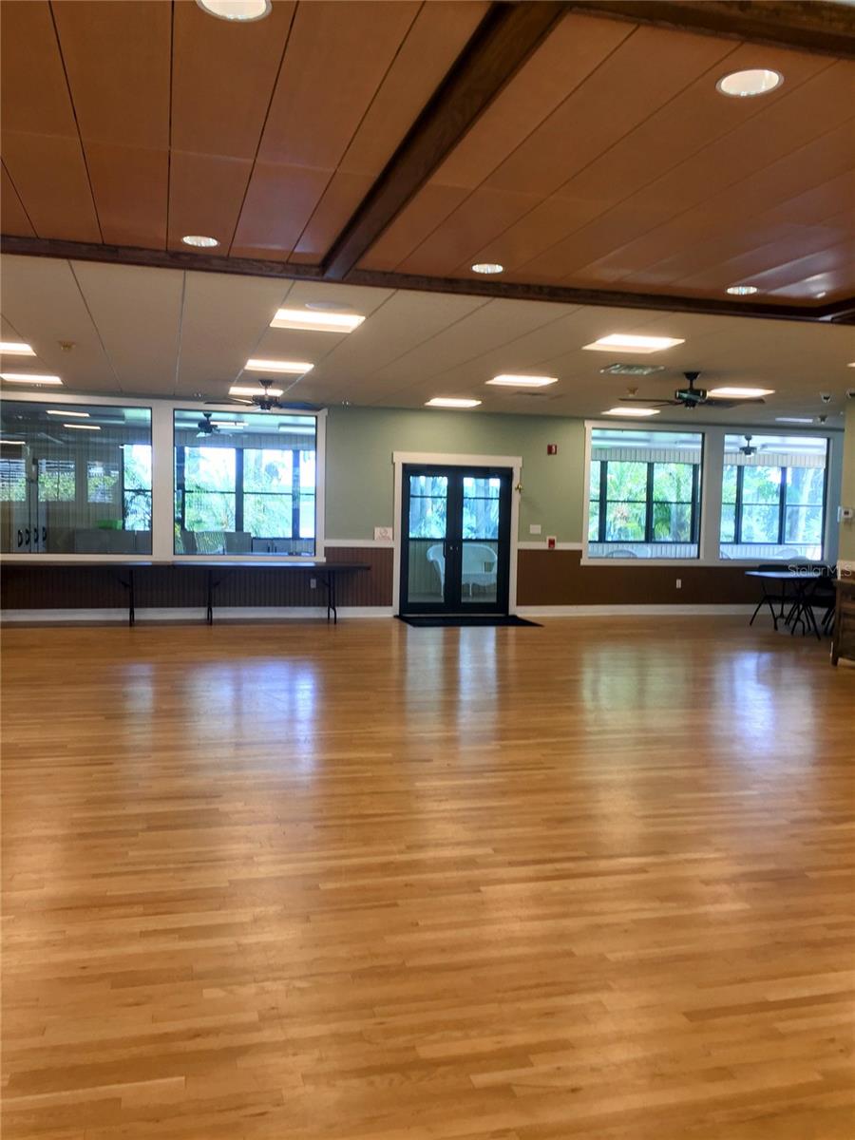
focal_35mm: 29
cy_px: 570
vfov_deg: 61.7
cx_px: 428
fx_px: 955
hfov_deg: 48.2
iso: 32
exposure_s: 1/40
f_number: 2.2
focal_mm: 4.15
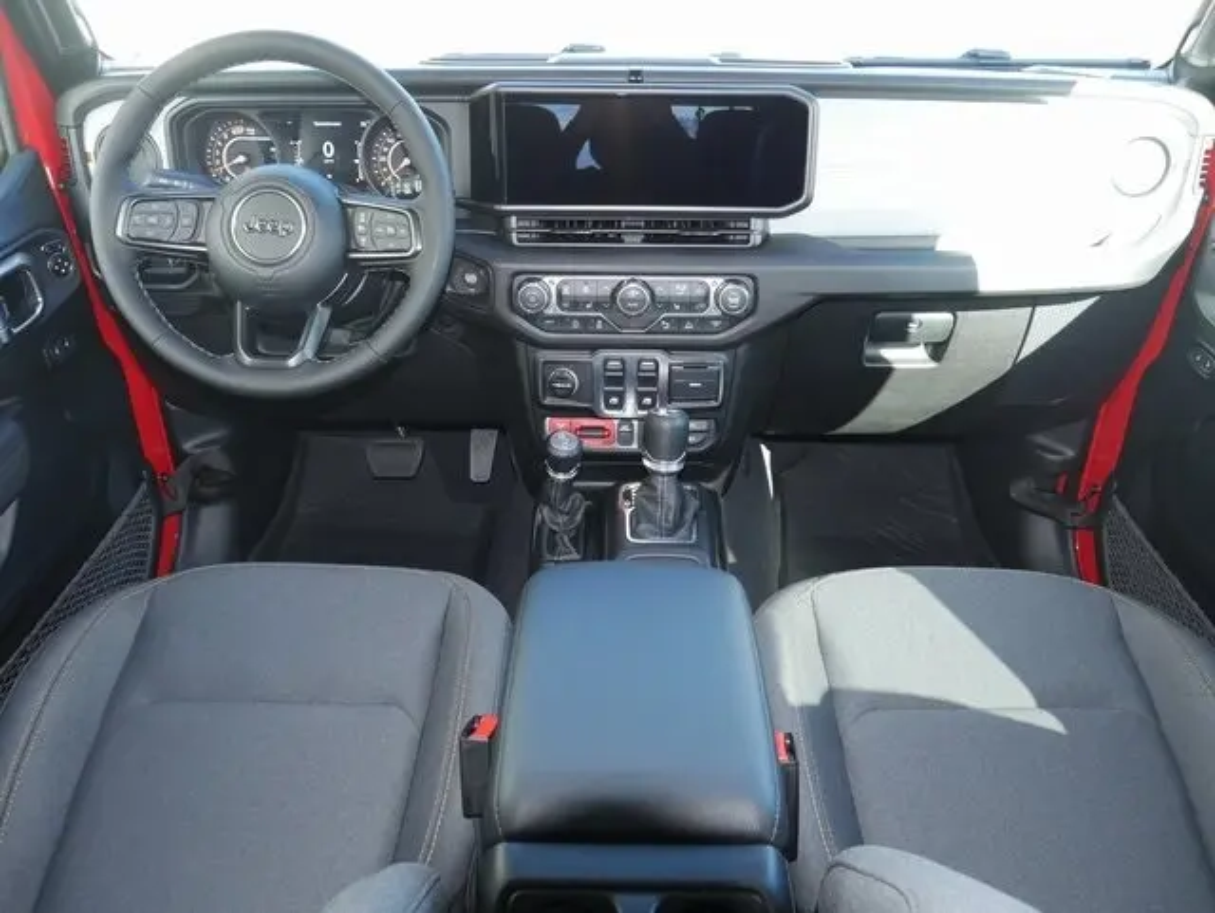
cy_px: 456
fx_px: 984
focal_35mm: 28
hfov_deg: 63.4
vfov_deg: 49.8
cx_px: 608
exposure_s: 1/60
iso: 640
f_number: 5
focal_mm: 14
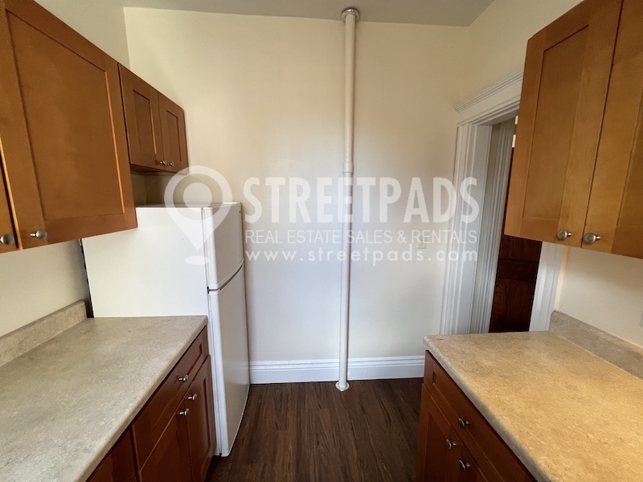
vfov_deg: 89.9
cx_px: 322
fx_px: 241
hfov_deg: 106.2
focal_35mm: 13
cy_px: 241
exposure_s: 1/120
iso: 125
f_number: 1.8
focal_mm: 1.57
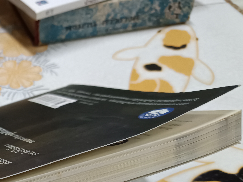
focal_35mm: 54
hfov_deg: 32.0
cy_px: 193
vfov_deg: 25.3
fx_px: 379
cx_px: -15
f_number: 1.7
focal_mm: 5.31
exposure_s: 1/25
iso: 1040
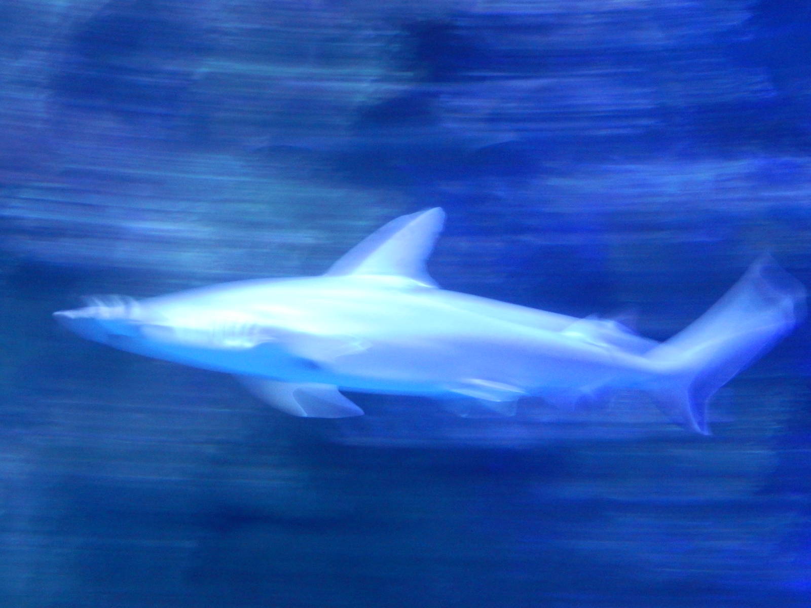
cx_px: 406
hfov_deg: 33.2
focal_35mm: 58
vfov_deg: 25.2
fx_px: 1359
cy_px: 304
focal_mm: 10.4
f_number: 4.6
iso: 800
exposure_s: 1/2.5
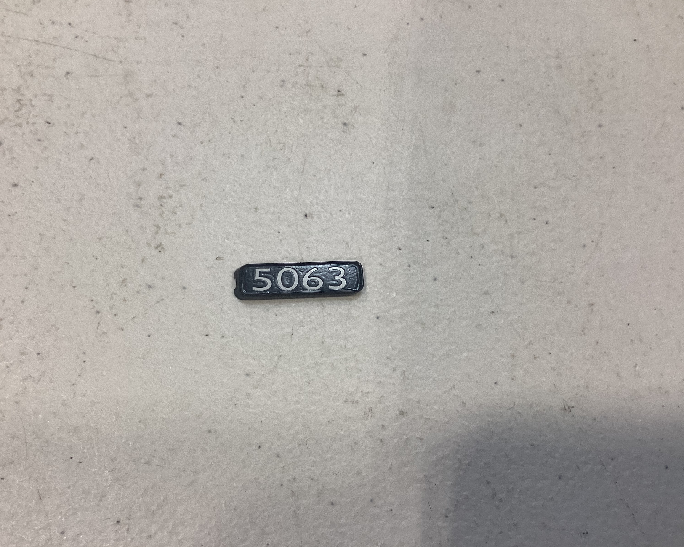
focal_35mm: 33
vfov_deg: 44.5
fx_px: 668
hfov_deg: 54.2
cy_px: 277
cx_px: 326
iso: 80
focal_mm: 3.3
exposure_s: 1/120
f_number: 2.4
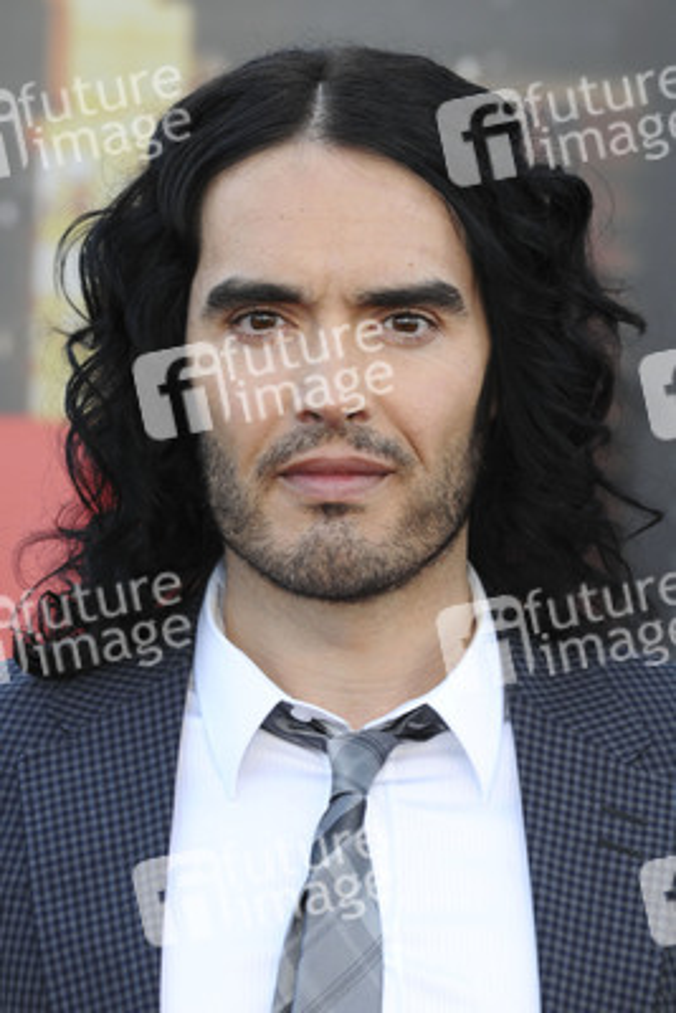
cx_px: 338
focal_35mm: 248
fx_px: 6965
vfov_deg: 8.3
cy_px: 506
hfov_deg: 5.6
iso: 320
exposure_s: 1/200
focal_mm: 165
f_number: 5
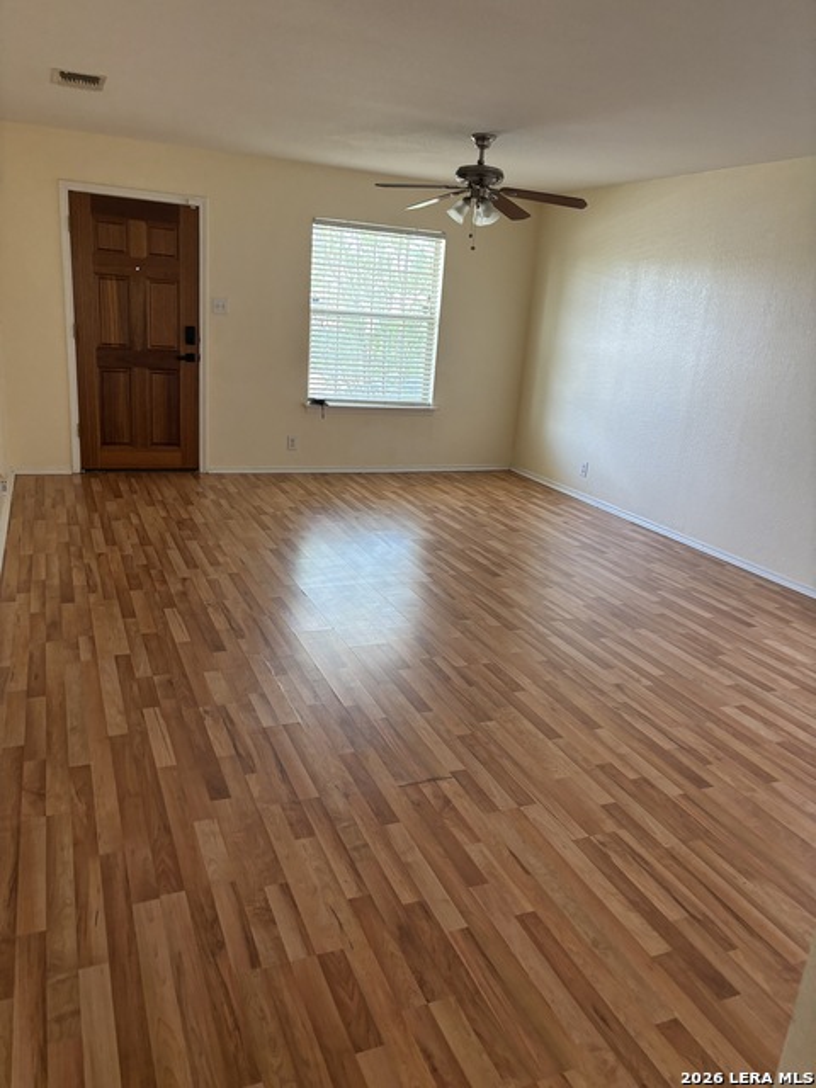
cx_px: 408
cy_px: 544
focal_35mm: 26
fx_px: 817
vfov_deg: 67.3
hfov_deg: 53.1
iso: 200
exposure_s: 1/60
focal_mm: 5.96
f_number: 1.6
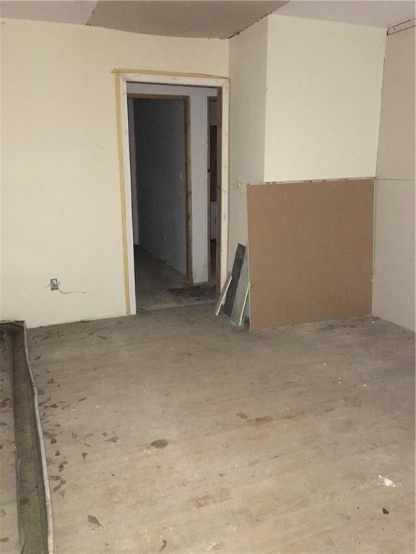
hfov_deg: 48.2
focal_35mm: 29
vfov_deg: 61.7
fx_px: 465
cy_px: 277
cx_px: 208
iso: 500
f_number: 2.2
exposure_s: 1/16
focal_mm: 4.15
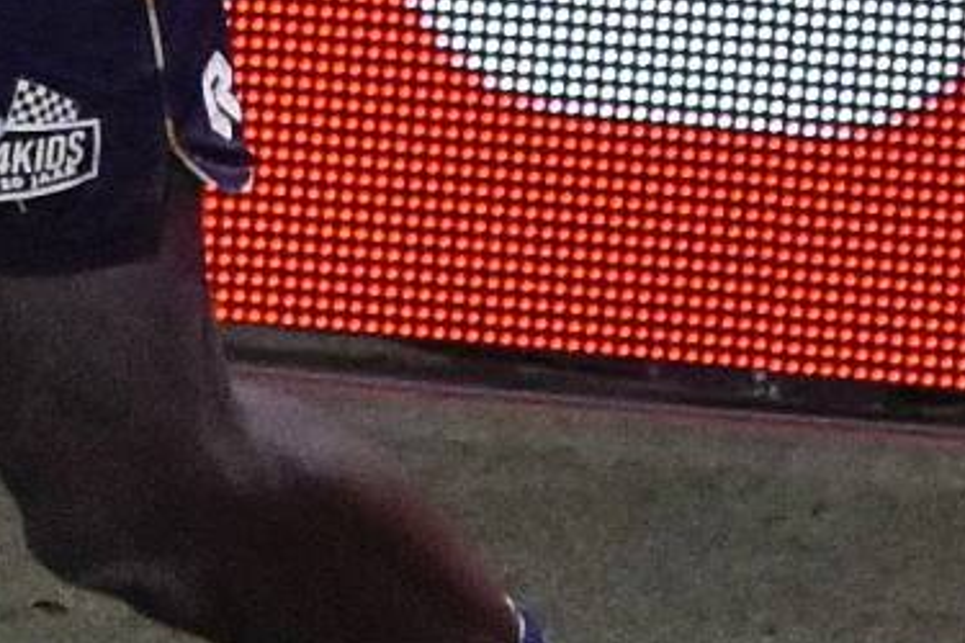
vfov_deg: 2.6
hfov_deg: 3.8
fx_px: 14420
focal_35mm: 538
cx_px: -875
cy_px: -113
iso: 3200
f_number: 2.8
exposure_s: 1/800
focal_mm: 70
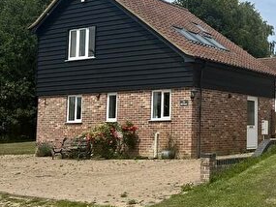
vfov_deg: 24.8
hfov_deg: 30.4
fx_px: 471
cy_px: 92
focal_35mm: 59
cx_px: 276
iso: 80
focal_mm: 6.86
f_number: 1.78
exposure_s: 1/5525
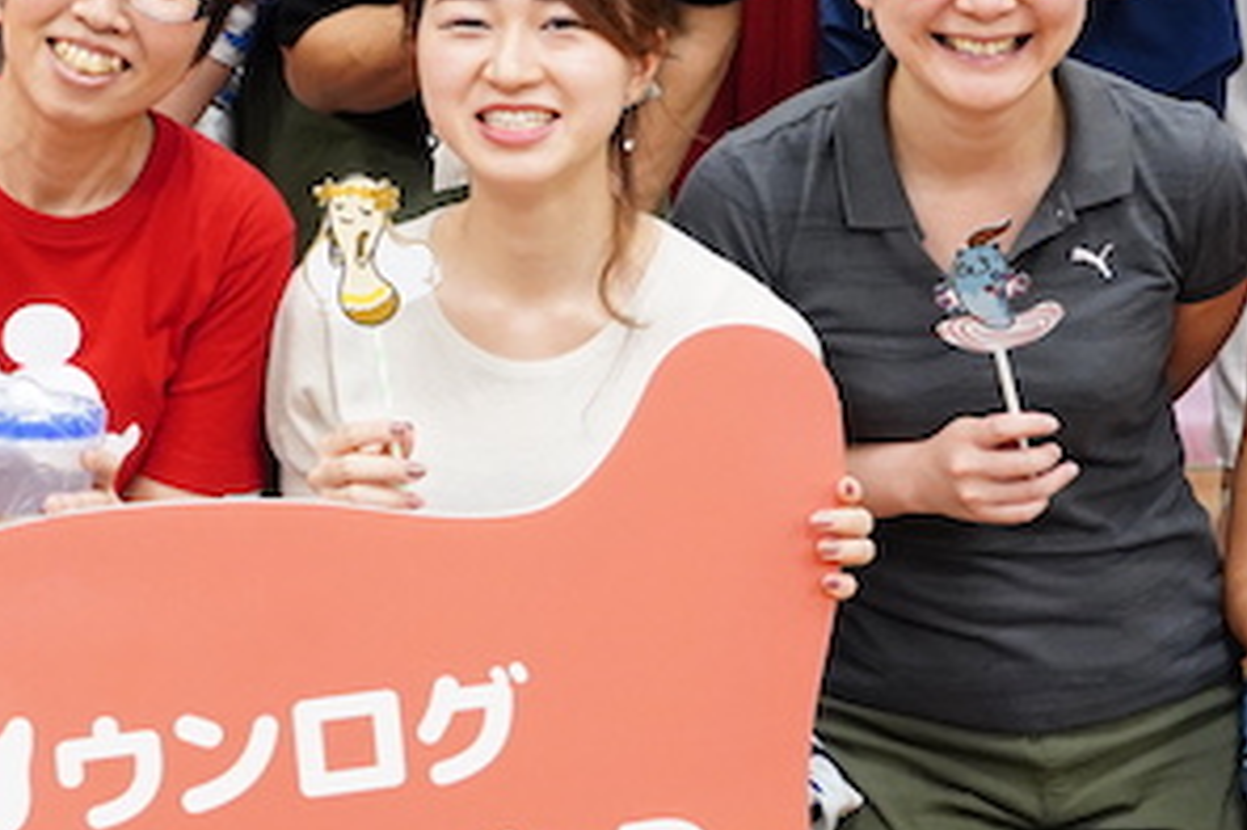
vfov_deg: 11.8
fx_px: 3981
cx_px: 324
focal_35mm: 115
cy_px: 27
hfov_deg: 17.7
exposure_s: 1/40
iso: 3200
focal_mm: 34
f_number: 8
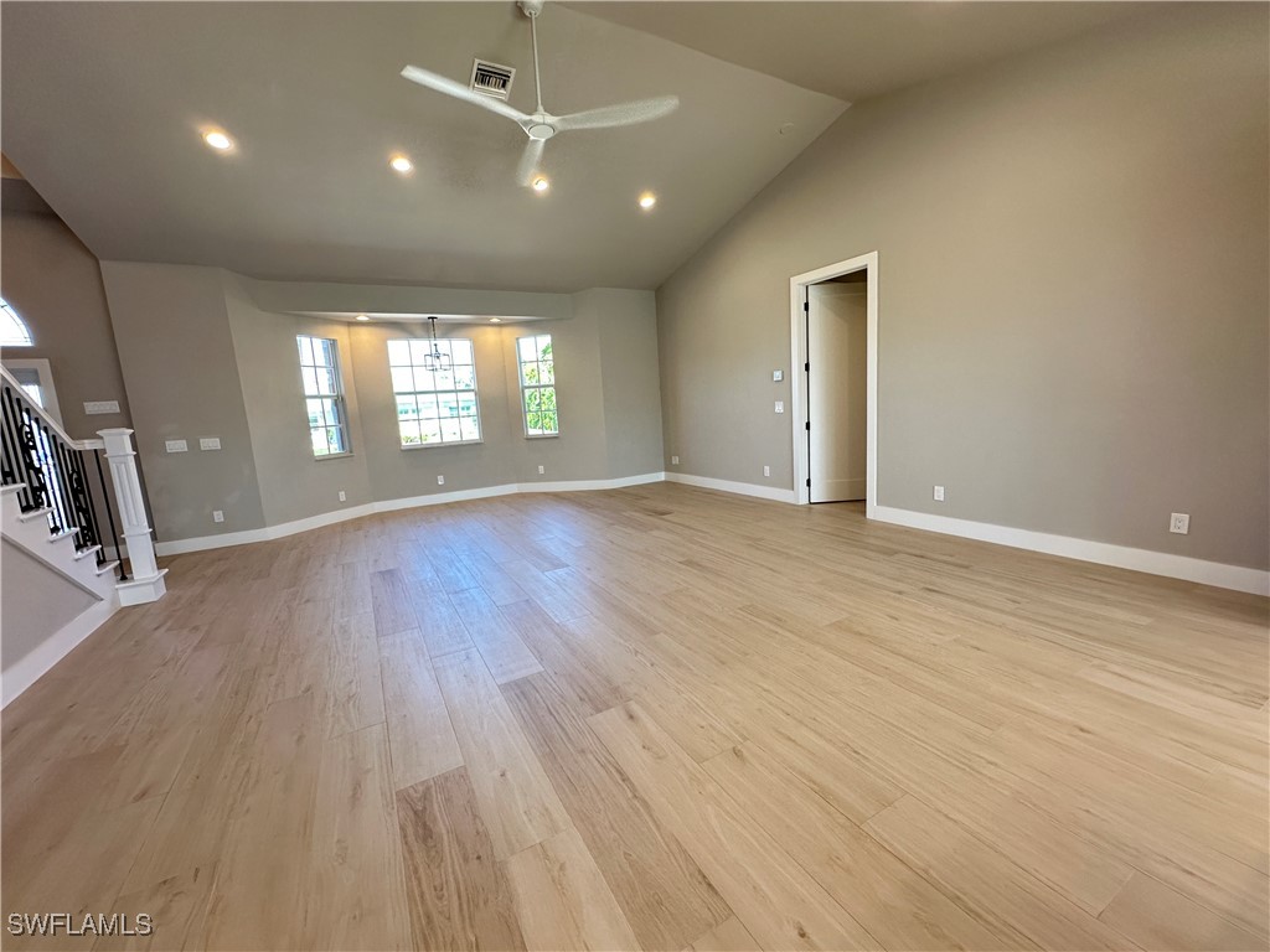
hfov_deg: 102.1
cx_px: 635
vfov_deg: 85.7
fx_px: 514
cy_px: 476
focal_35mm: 14
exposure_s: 1/120
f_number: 2.2
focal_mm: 2.22
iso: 160
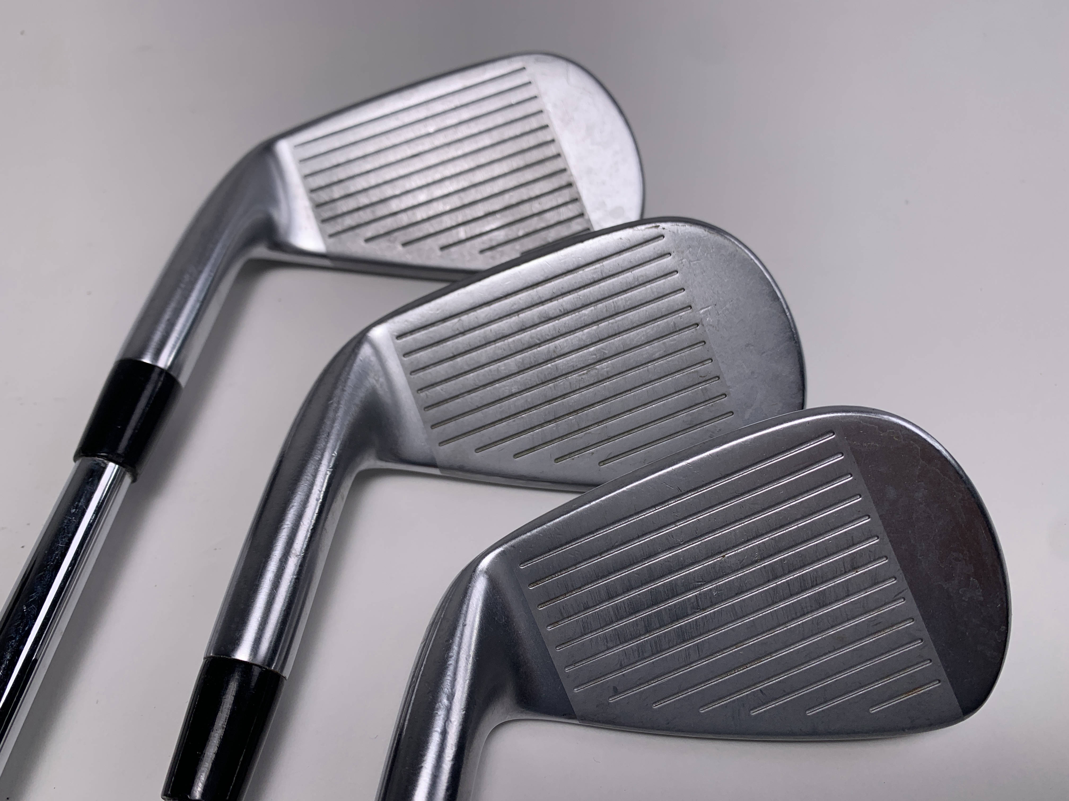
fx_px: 803
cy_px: 400
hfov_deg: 67.3
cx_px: 534
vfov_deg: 53.1
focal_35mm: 26
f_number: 1.8
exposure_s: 1/605
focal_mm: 4.25
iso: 25
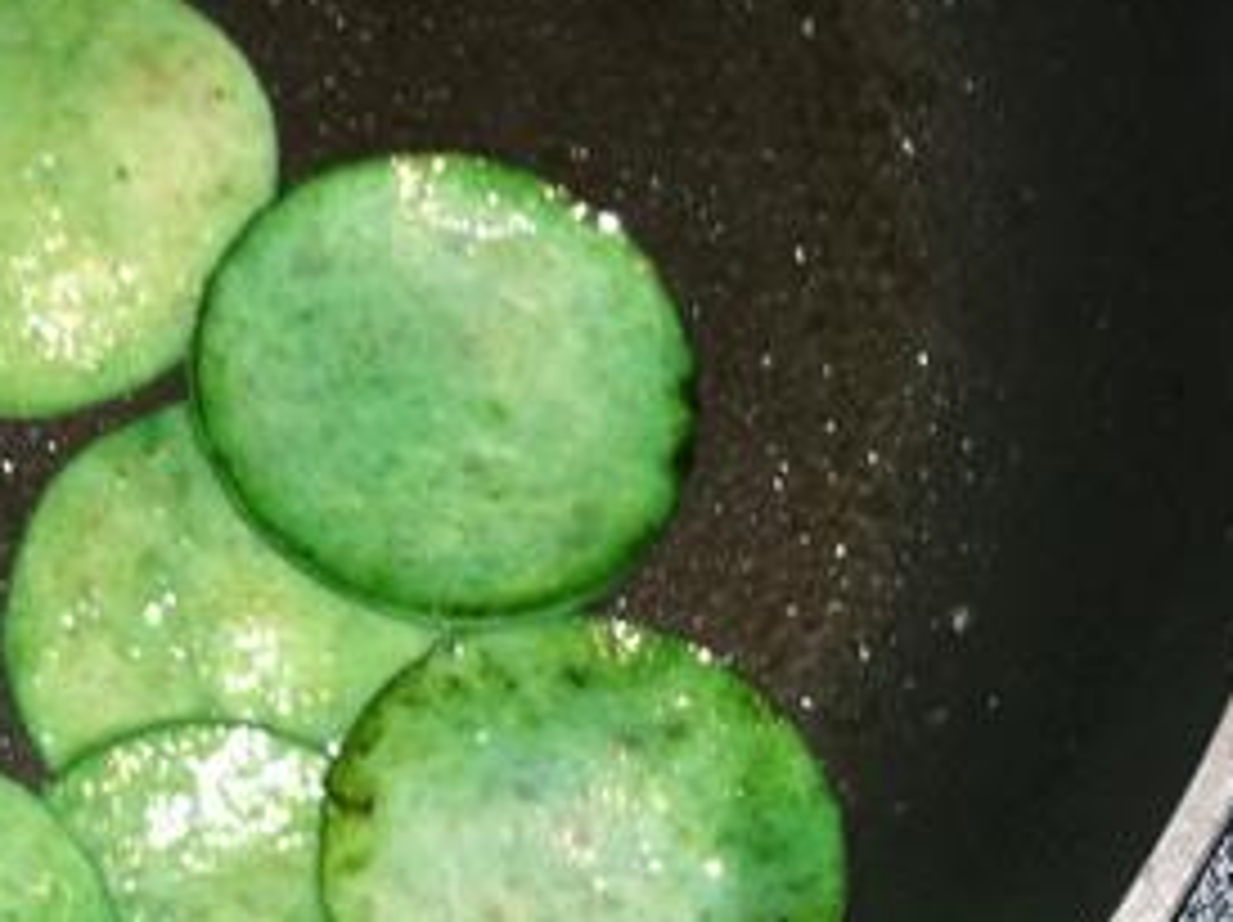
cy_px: 400
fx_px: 4093
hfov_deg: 17.0
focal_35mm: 115
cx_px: 184
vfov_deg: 12.9
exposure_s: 1/15
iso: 125
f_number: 2.8
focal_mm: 3.85
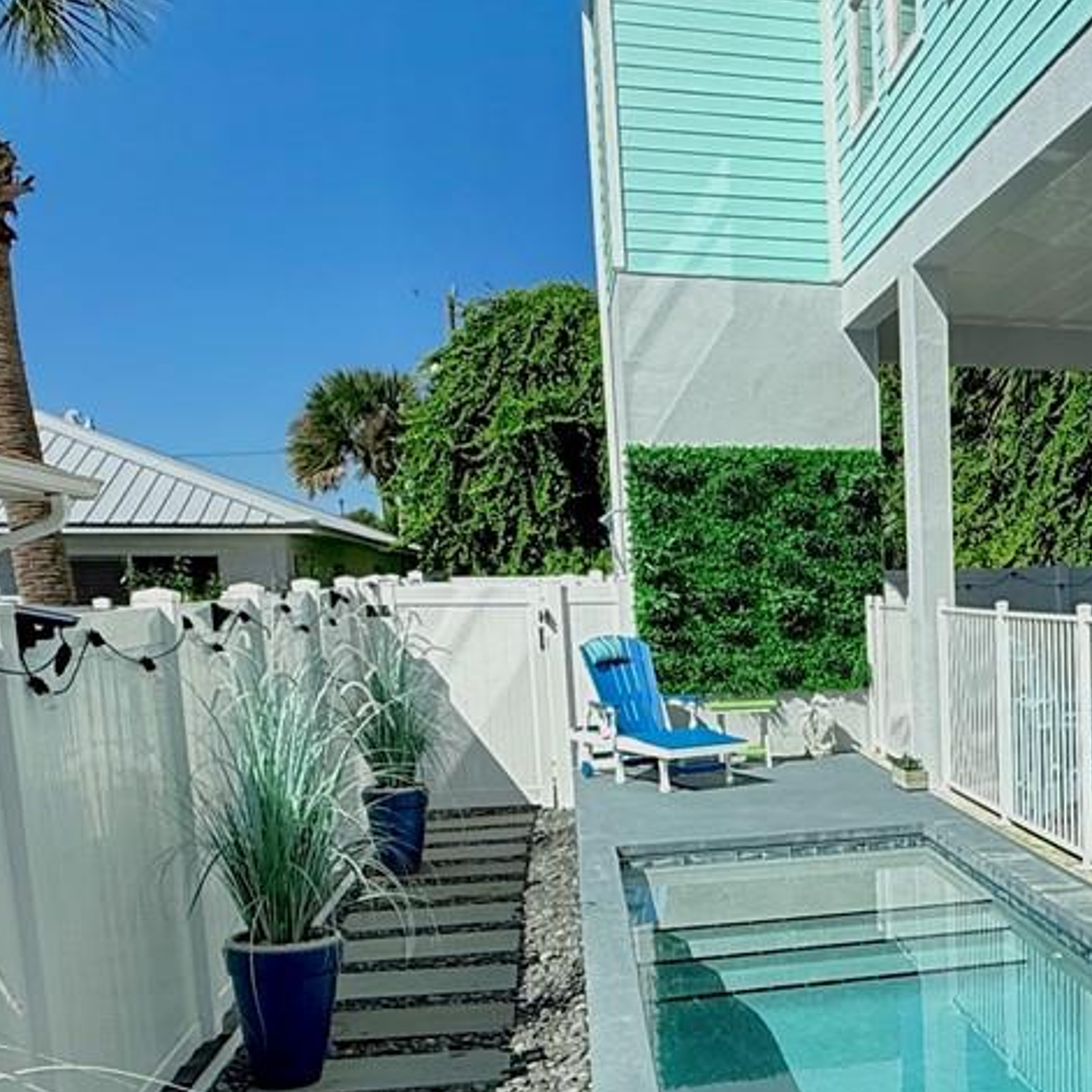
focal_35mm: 42
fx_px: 1499
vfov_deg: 39.2
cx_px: 1138
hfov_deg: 35.4
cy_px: 791
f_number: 2.2
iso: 50
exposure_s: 1/5155
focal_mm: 2.22
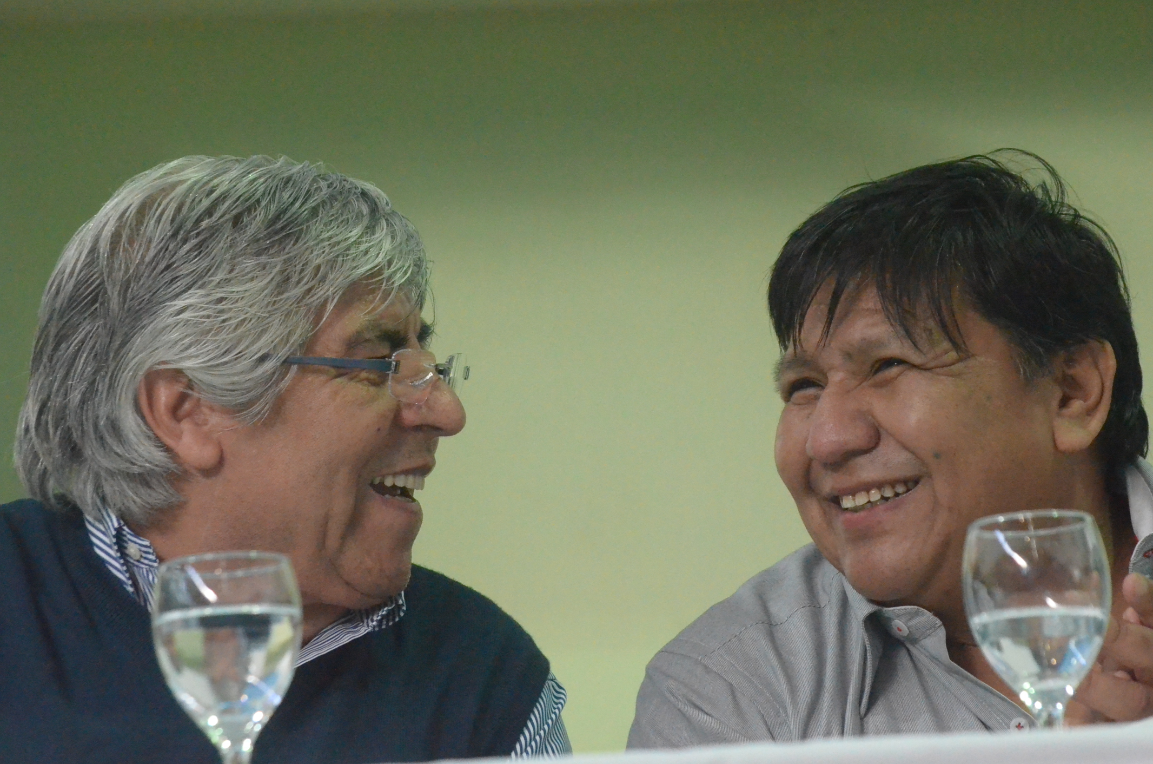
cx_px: 567
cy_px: 416
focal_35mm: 260
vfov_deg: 5.3
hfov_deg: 7.9
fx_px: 8310
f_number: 7.1
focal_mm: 150
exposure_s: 1/800
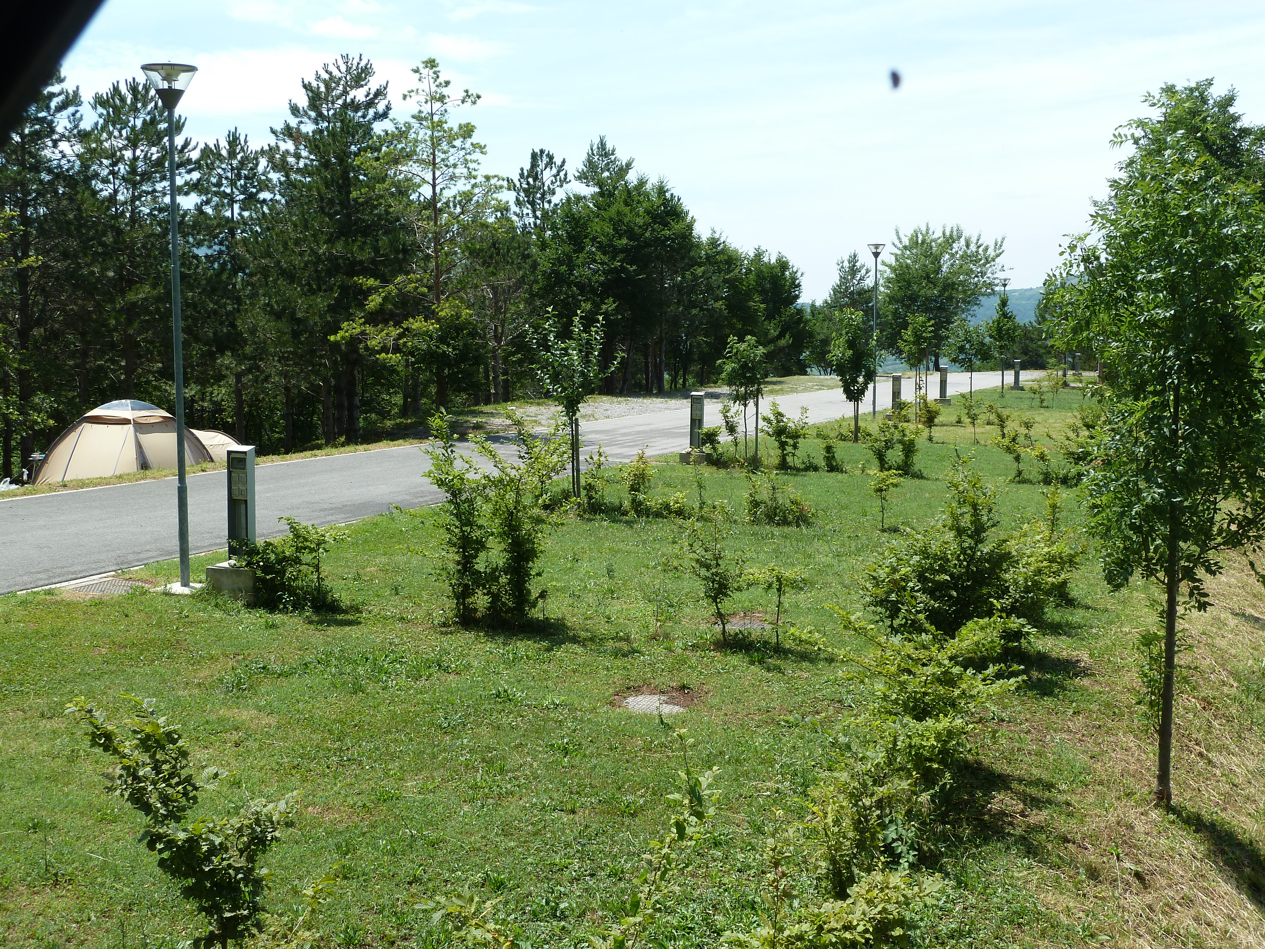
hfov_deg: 46.8
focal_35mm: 40
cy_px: 474
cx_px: 632
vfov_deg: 36.0
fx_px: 1462
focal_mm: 6.5
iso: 80
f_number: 4
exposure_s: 1/400
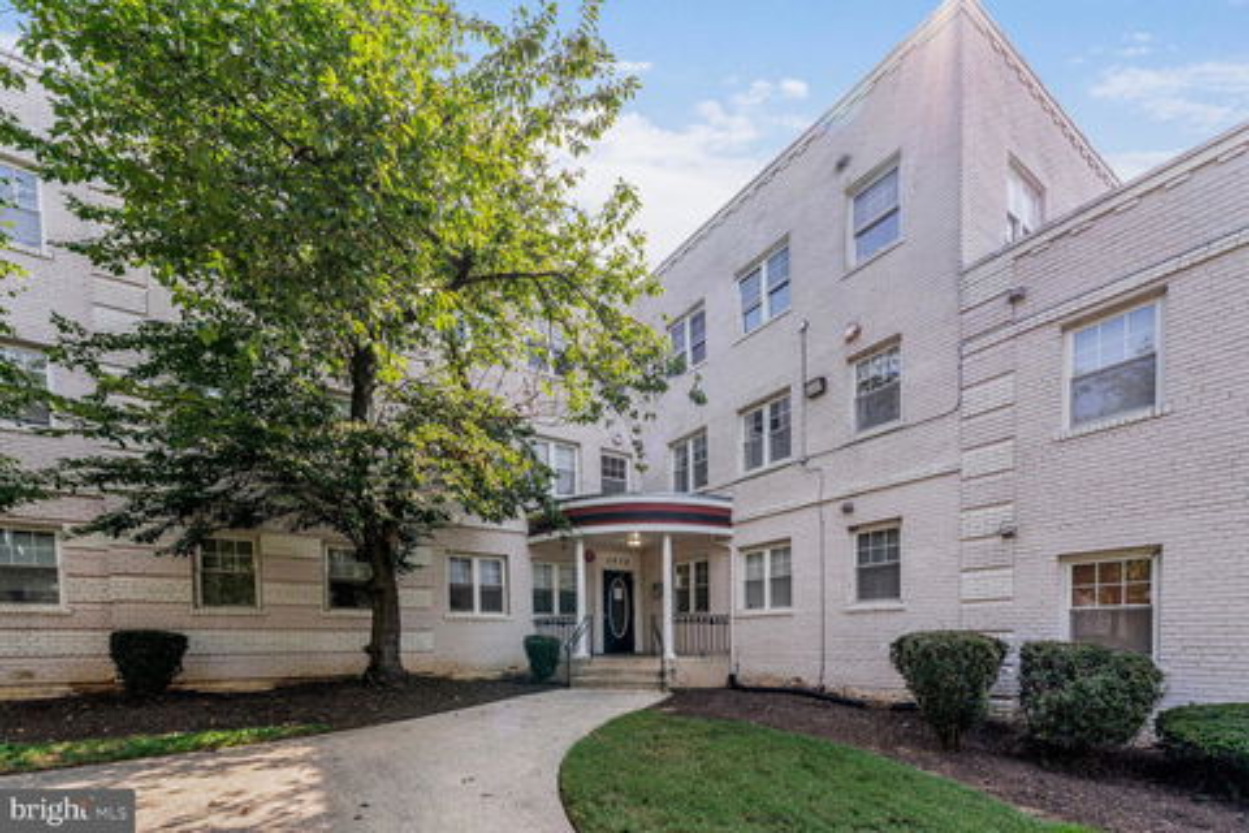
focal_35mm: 14
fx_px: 486
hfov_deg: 104.3
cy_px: 416
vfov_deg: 81.2
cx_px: 624
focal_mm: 14
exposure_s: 1/250
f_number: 8
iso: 400
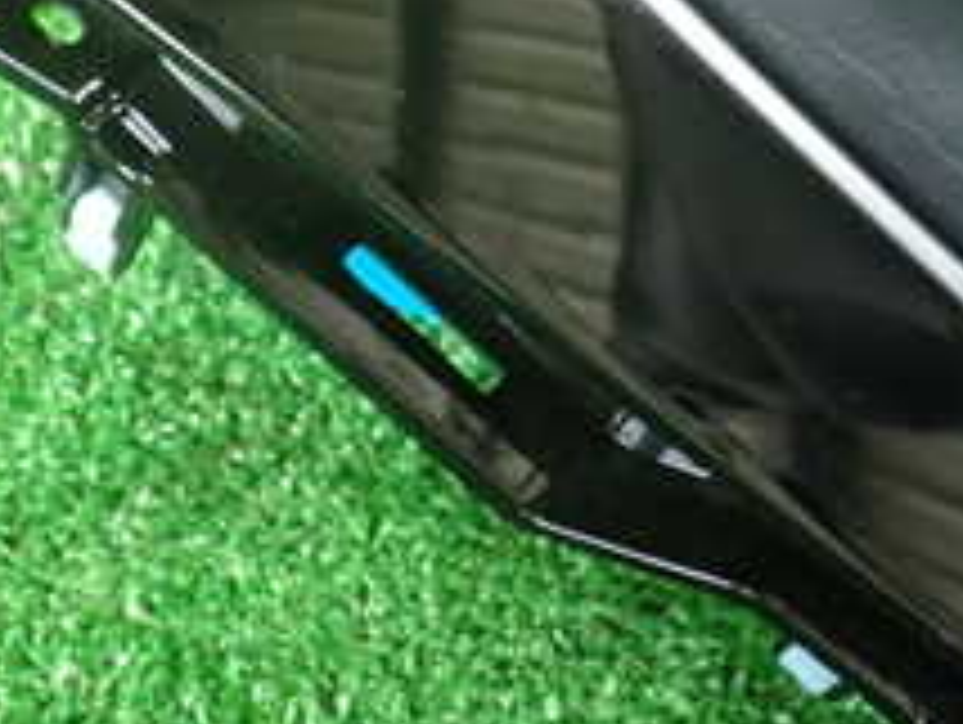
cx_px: 927
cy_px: -49
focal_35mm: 84
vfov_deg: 17.1
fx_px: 2339
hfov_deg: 22.5
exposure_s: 1/50
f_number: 2.3
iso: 400
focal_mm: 5.4
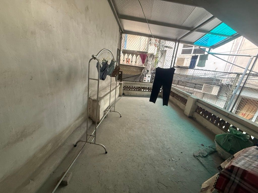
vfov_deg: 85.7
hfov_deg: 102.1
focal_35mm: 14
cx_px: 129
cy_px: 96
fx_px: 104
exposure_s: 1/50
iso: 320
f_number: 2.2
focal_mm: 2.22
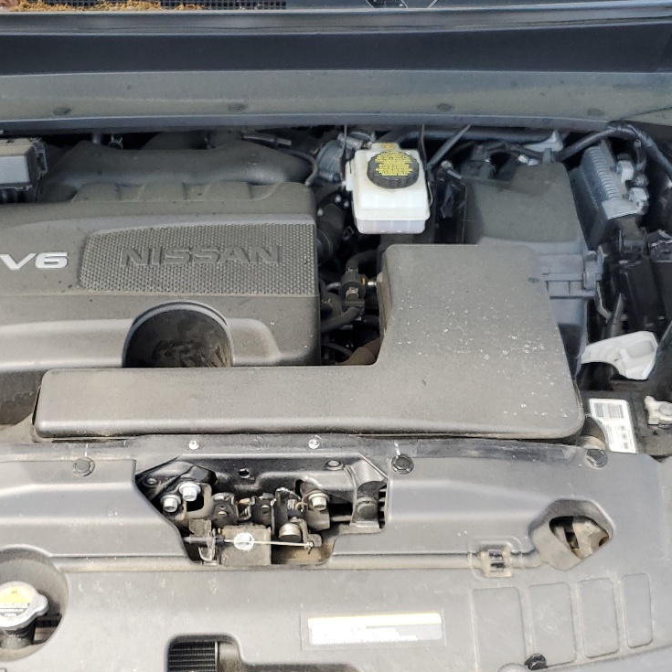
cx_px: 262
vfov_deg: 34.0
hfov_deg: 33.9
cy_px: 303
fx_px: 1098
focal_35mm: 50
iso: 50
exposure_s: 1/385
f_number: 1.5
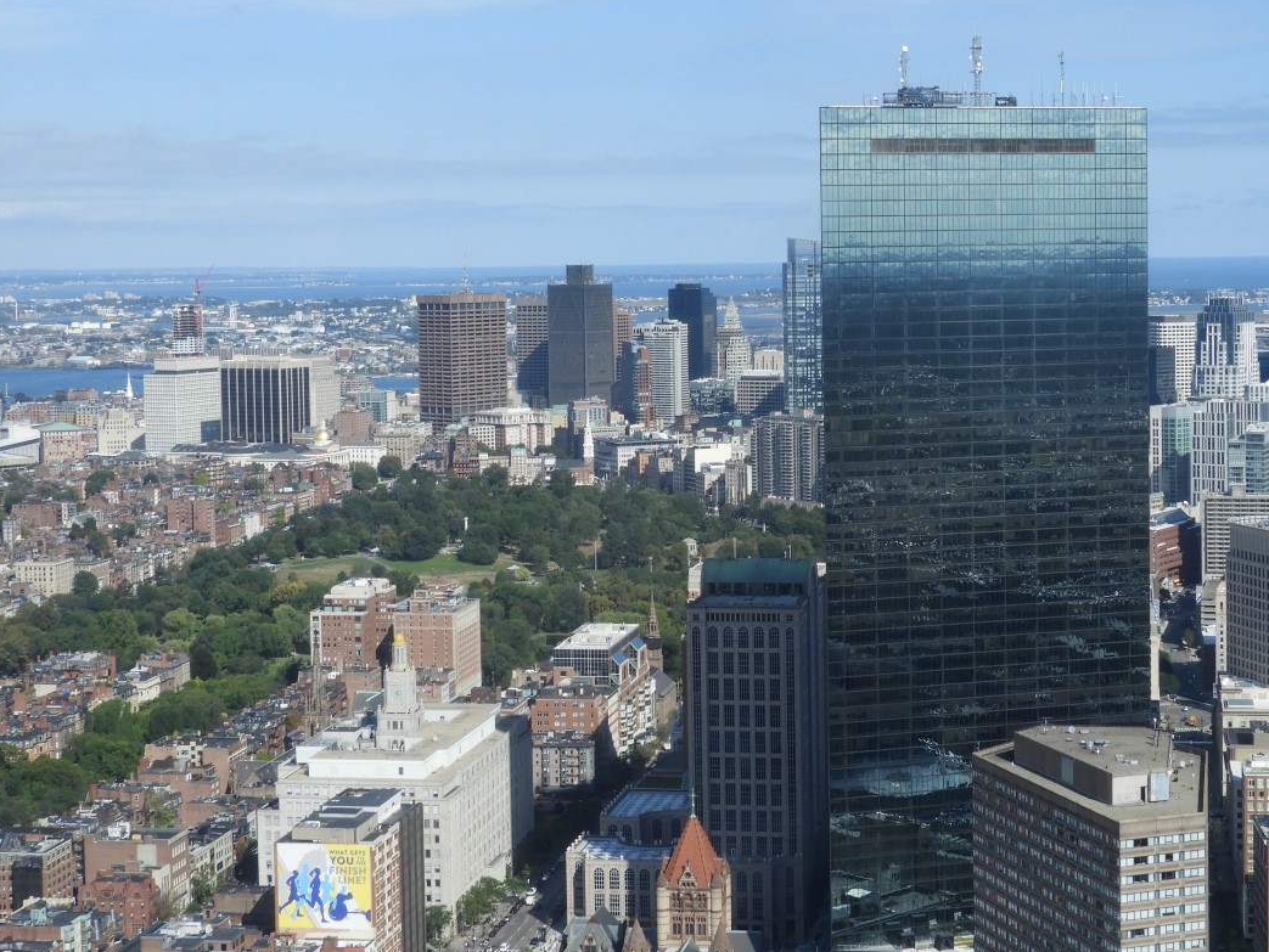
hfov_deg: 28.1
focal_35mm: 69
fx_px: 2530
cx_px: 784
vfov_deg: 21.3
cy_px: 359
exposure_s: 1/1000
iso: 100
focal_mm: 9
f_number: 4
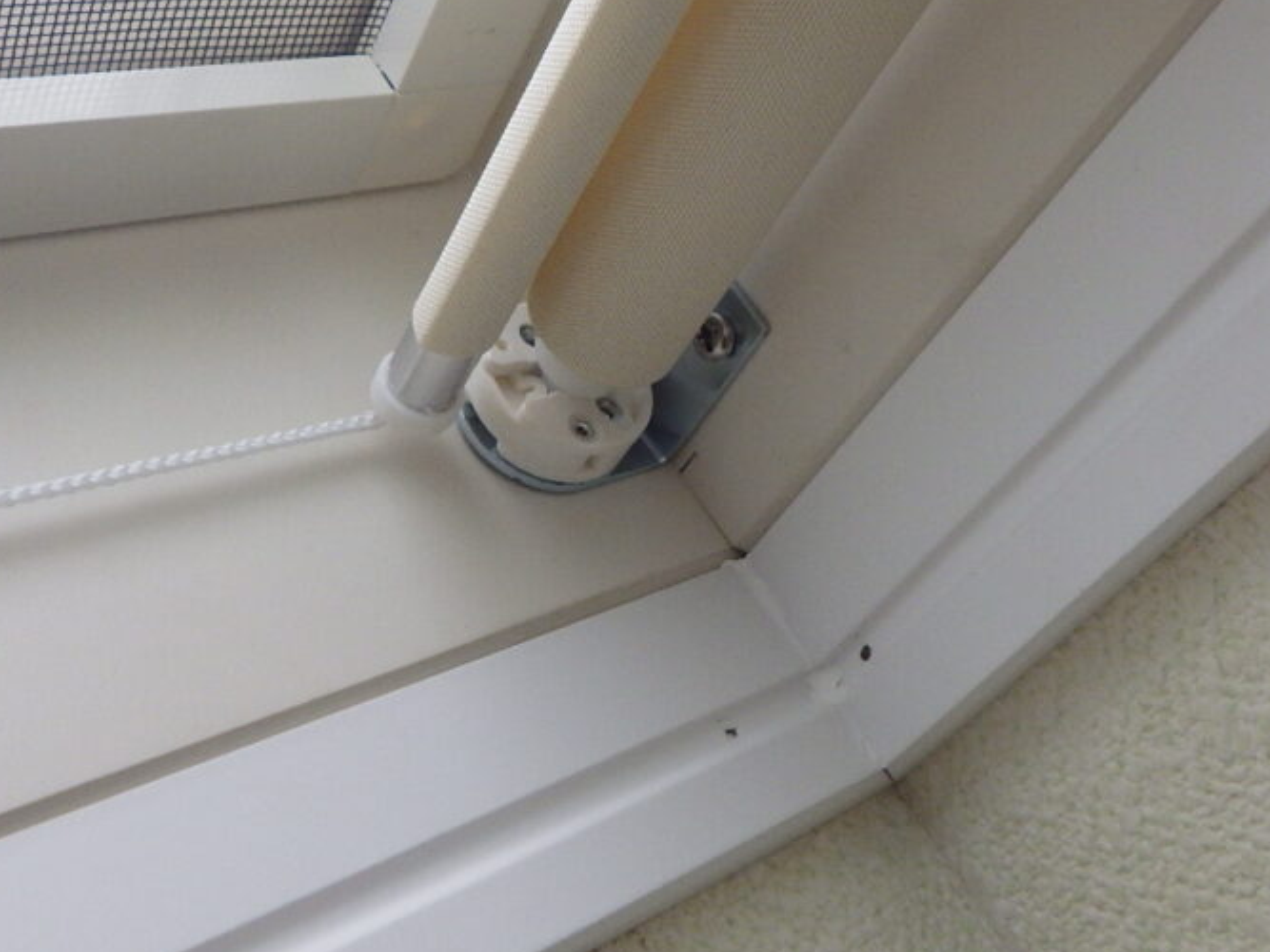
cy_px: 308
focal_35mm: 43
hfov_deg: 43.8
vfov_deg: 33.3
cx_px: 586
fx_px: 1577
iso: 250
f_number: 4.2
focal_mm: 5
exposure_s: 1/250
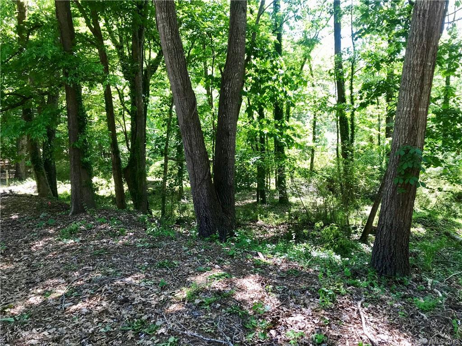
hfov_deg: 63.4
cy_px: 173
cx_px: 231
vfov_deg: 49.7
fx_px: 374
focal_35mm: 28
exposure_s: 1/90
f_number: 1.8
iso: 20
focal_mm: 3.99
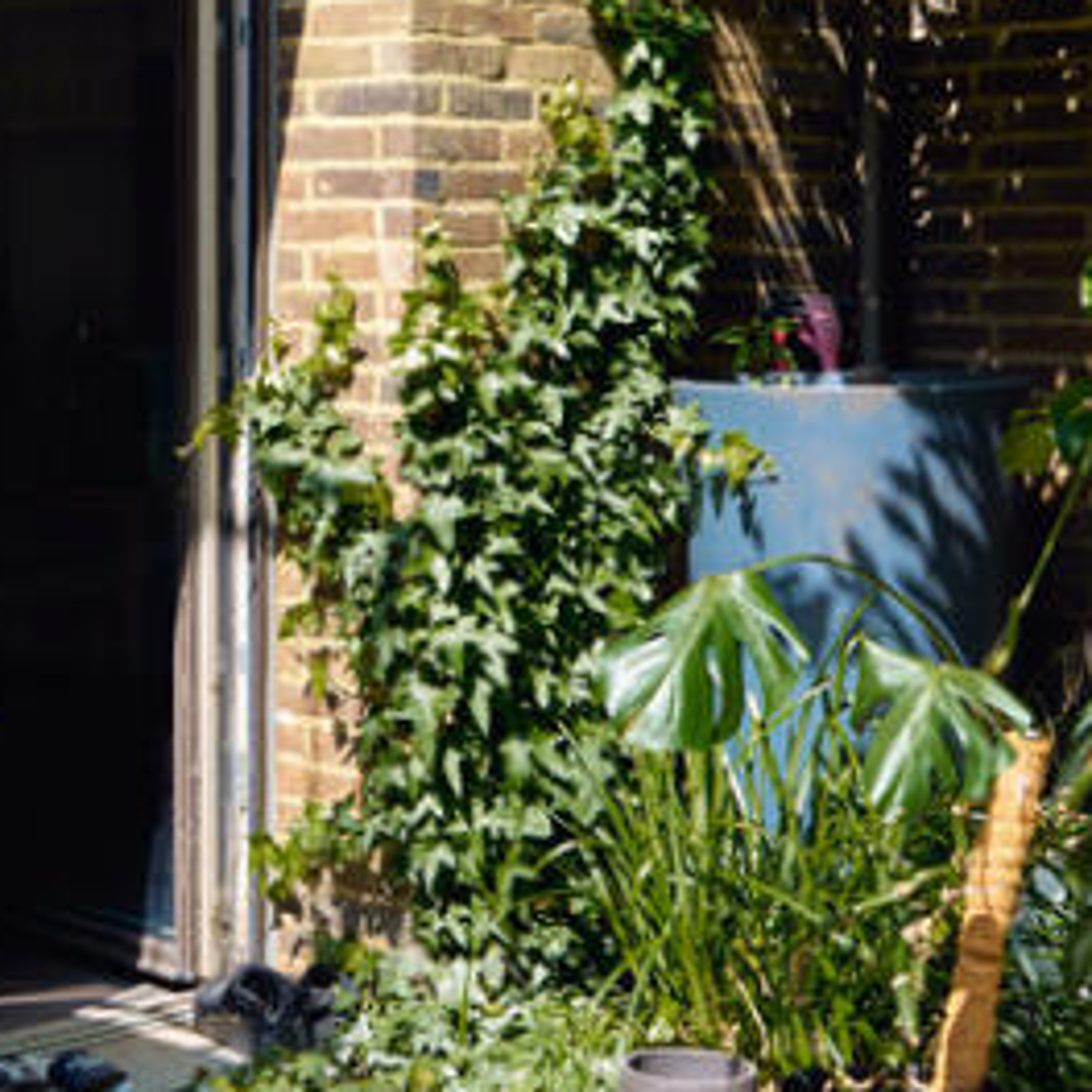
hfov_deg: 21.5
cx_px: 124
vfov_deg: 21.4
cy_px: 79
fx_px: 2820
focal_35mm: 79
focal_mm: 24
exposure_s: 1/200
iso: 100
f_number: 4
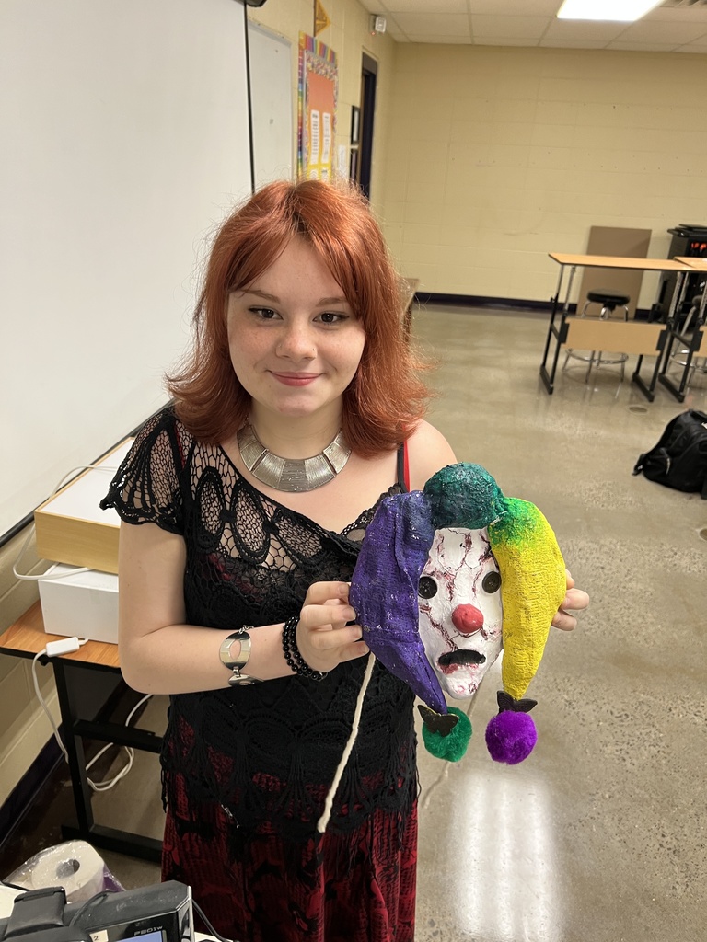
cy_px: 471
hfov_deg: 53.1
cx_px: 354
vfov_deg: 67.3
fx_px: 708
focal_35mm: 26
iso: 125
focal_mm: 5.7
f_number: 1.5
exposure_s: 1/60
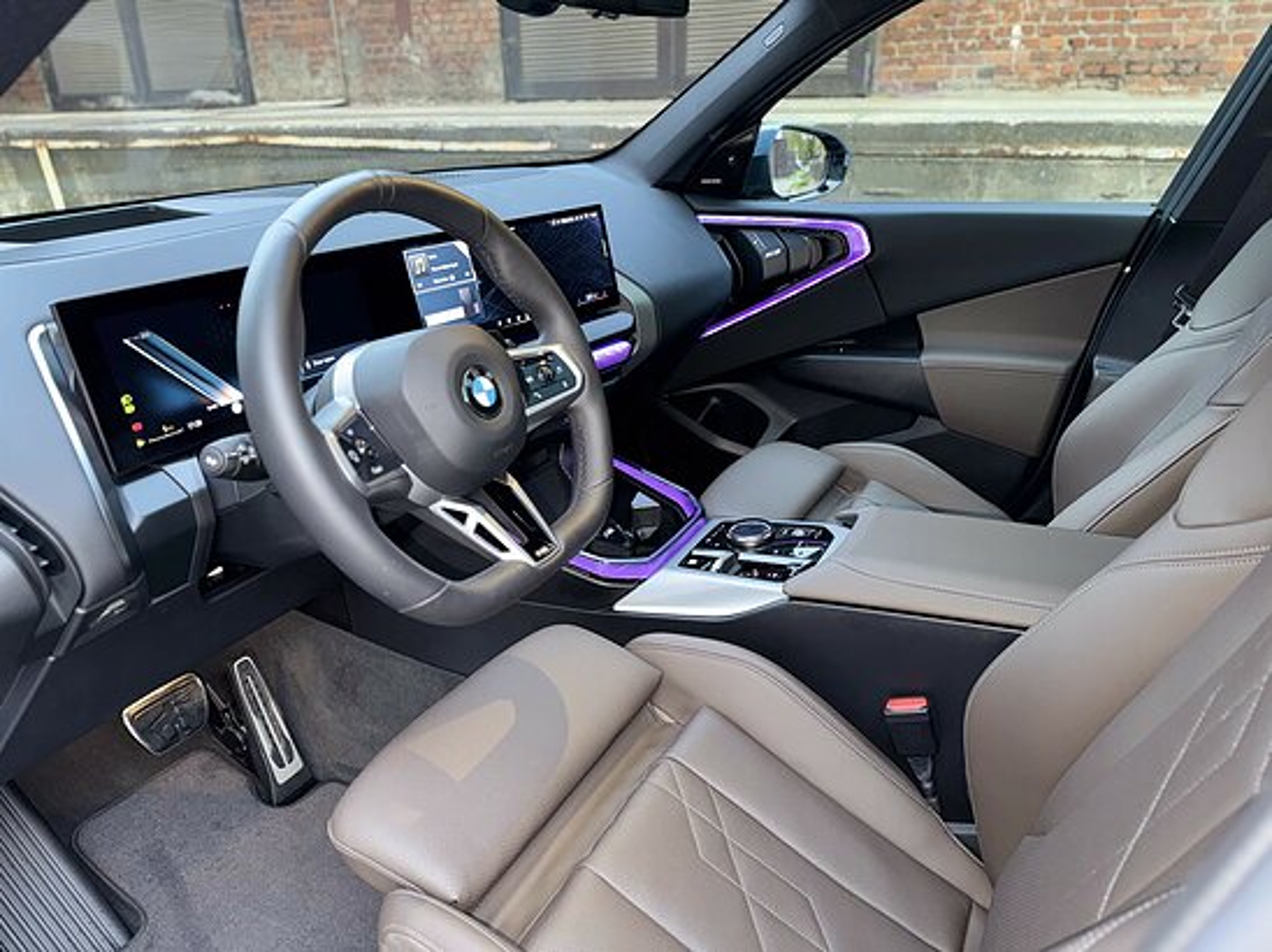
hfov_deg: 71.6
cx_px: 636
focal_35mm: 24
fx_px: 881
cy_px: 476
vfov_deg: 56.7
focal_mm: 6.76
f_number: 1.78
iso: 200
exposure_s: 1/11
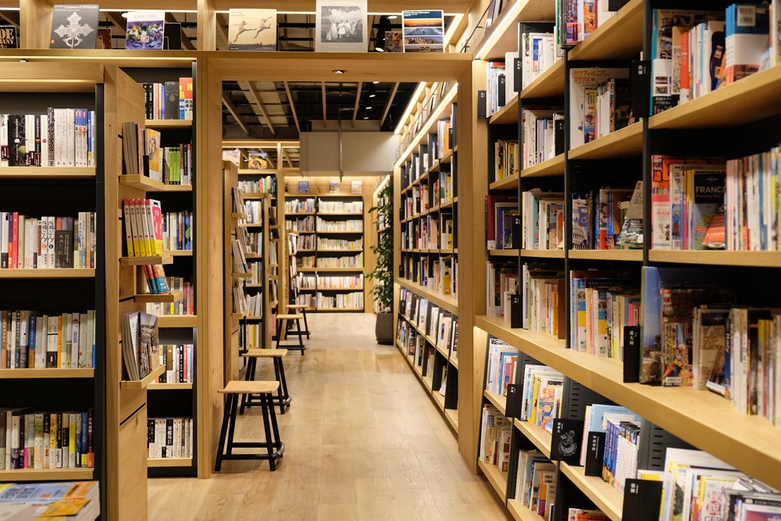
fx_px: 976
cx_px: 390
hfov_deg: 43.6
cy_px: 260
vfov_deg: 29.9
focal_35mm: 45
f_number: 3.6
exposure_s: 1/60
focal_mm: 30.2
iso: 800
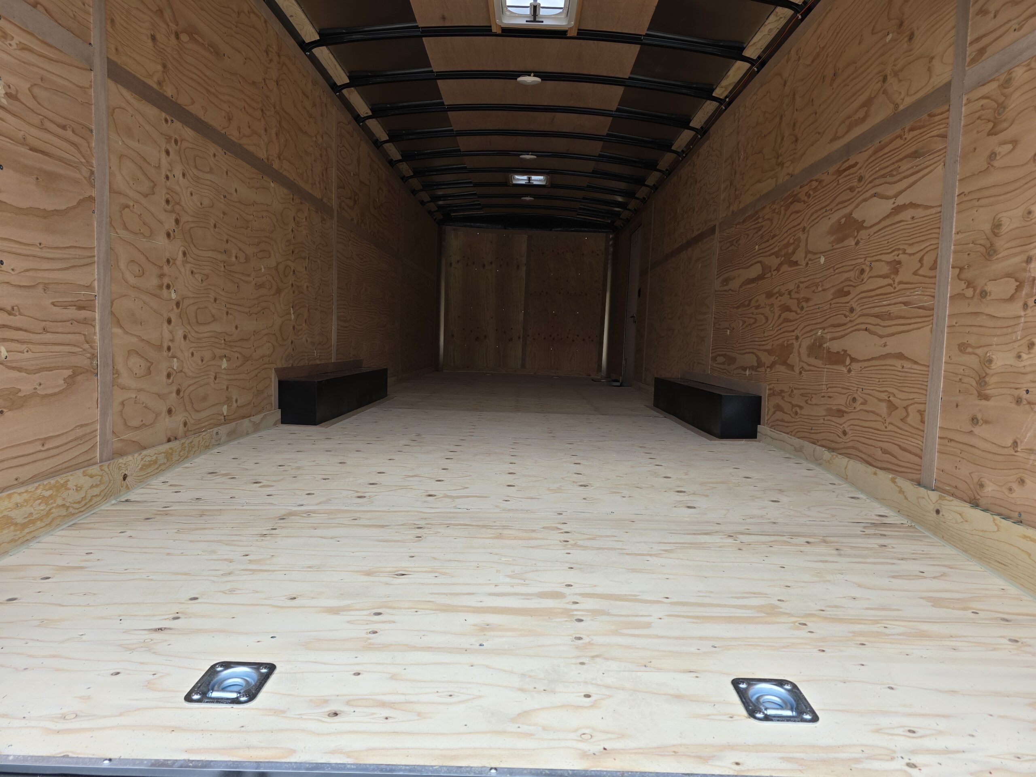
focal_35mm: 23
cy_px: 388
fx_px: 688
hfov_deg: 73.9
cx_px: 518
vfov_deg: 58.9
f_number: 1.7
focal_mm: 6.3
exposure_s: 1/180
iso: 16
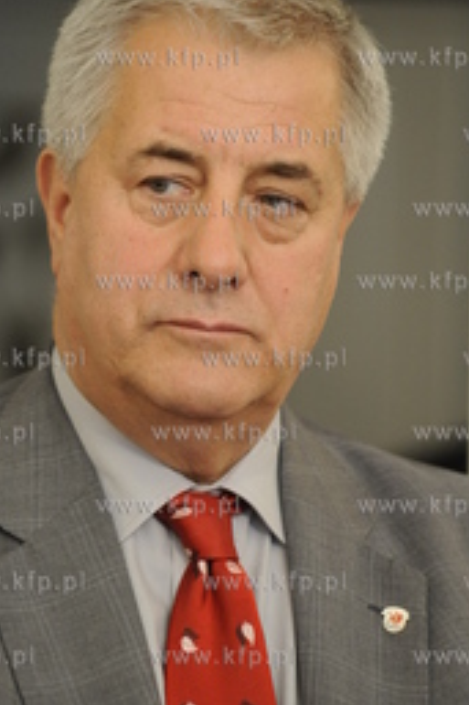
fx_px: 6085
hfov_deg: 4.4
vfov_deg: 6.6
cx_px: 187
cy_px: 354
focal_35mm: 311
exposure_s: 1/80
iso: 2000
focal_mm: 200
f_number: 4
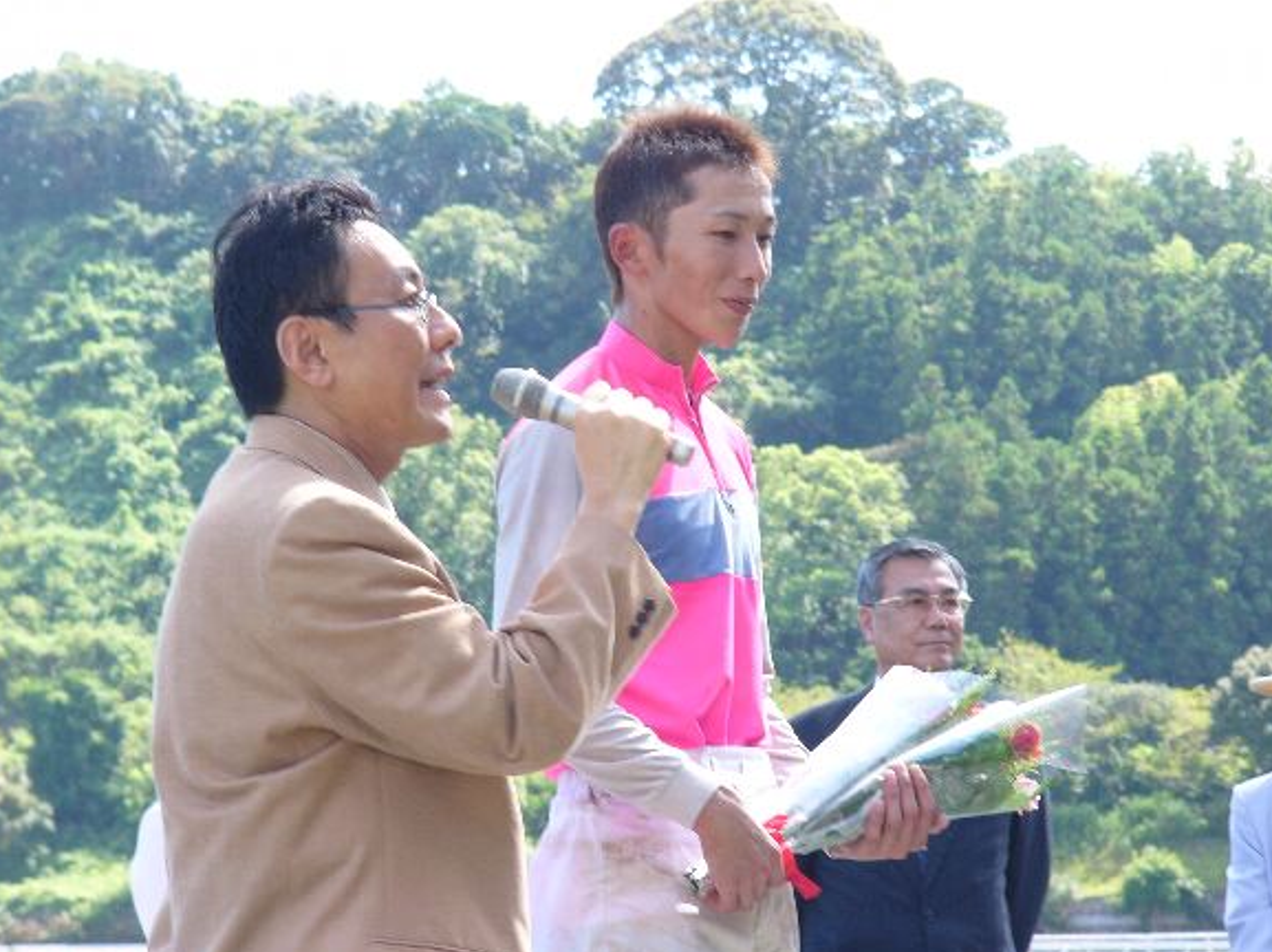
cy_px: 454
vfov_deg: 7.3
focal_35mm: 202
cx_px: 646
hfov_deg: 9.8
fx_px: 7418
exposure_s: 1/60
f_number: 4
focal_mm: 30.4
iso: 50
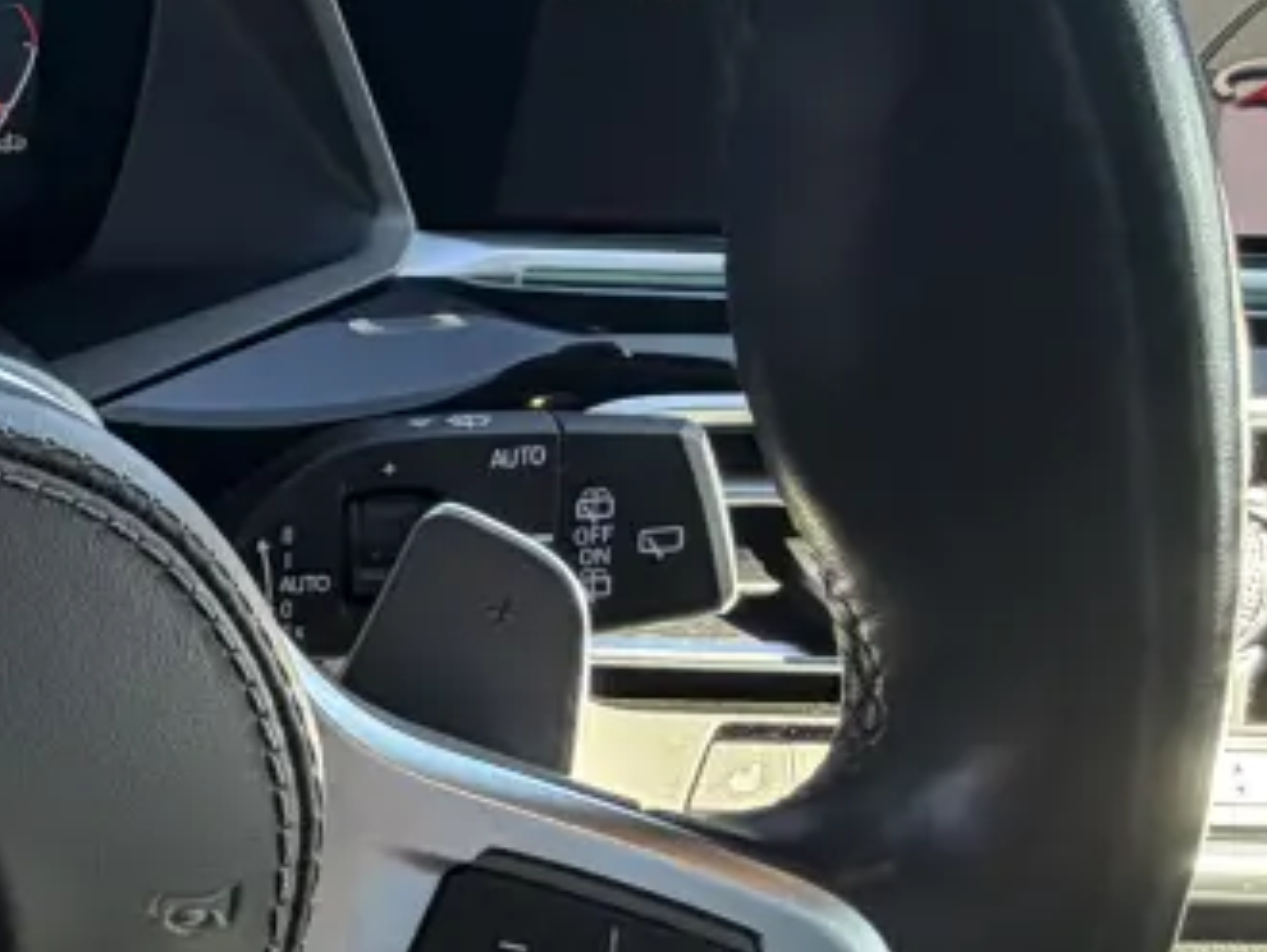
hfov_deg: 23.9
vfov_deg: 23.1
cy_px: 937
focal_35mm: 61
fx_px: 2234
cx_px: -706
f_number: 2.2
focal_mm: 2.22
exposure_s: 1/121
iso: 125
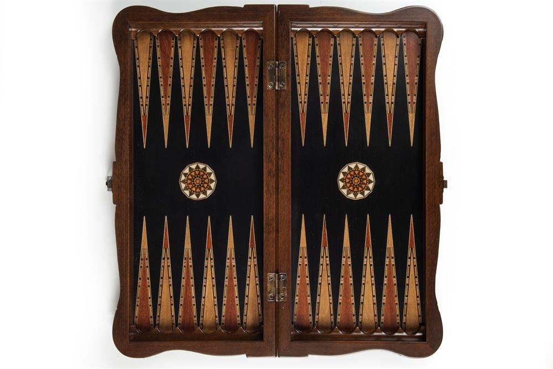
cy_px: 184
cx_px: 276
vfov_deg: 36.9
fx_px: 553
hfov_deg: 53.1
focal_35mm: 36
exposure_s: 1/160
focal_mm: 36
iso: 200
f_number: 22
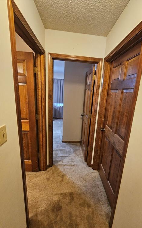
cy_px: 115
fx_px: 87
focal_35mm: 14
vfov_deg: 105.3
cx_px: 77
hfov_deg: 78.4
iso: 500
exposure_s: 1/30
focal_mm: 2.2
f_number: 2.2
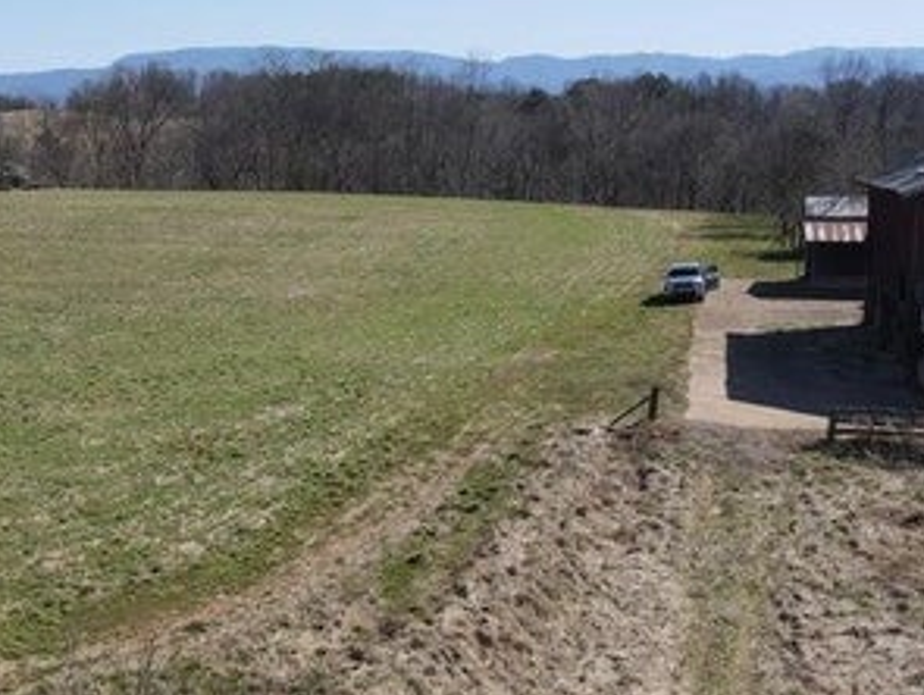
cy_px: 376
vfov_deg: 28.1
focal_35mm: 52
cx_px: 138
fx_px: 1390
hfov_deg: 35.2
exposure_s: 1/725
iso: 100
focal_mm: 4.5
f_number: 2.8
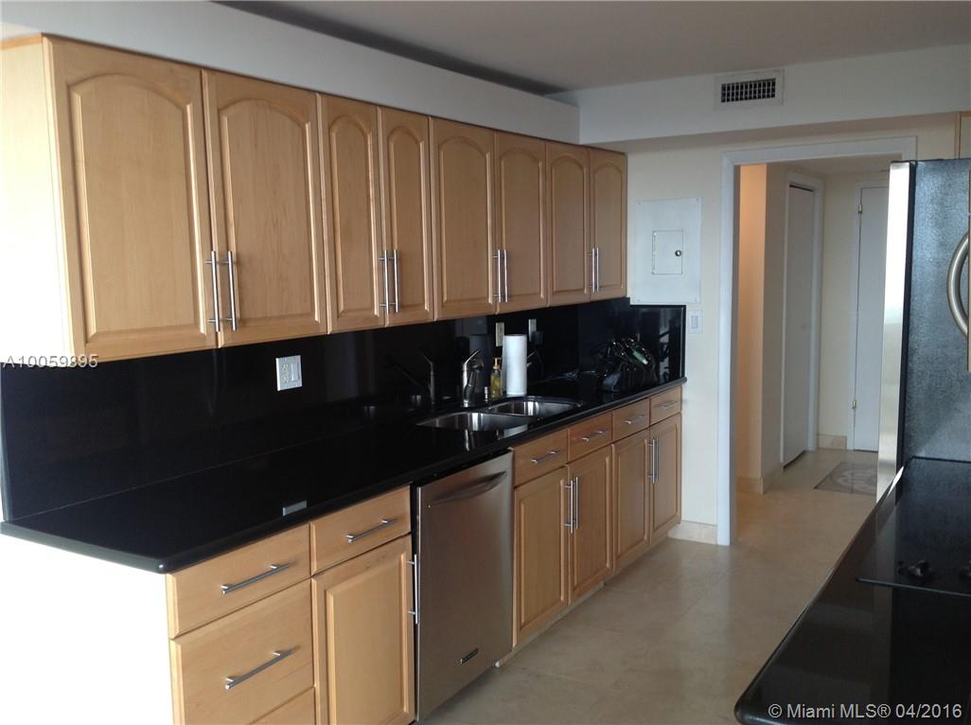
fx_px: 980
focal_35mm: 35
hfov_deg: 52.7
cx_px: 486
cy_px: 362
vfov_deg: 40.6
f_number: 2.4
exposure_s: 1/24
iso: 64
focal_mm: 4.28
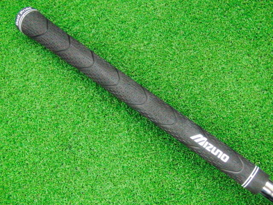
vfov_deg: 38.7
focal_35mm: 37
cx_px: 136
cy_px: 102
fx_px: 292
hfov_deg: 50.1
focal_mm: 6.42
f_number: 3.6
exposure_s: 1/160
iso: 3200
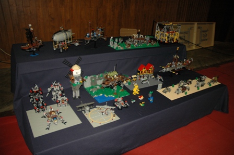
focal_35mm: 27
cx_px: 117
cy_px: 78
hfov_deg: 67.4
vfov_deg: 47.9
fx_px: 175
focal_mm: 18
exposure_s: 1/60
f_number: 3.5
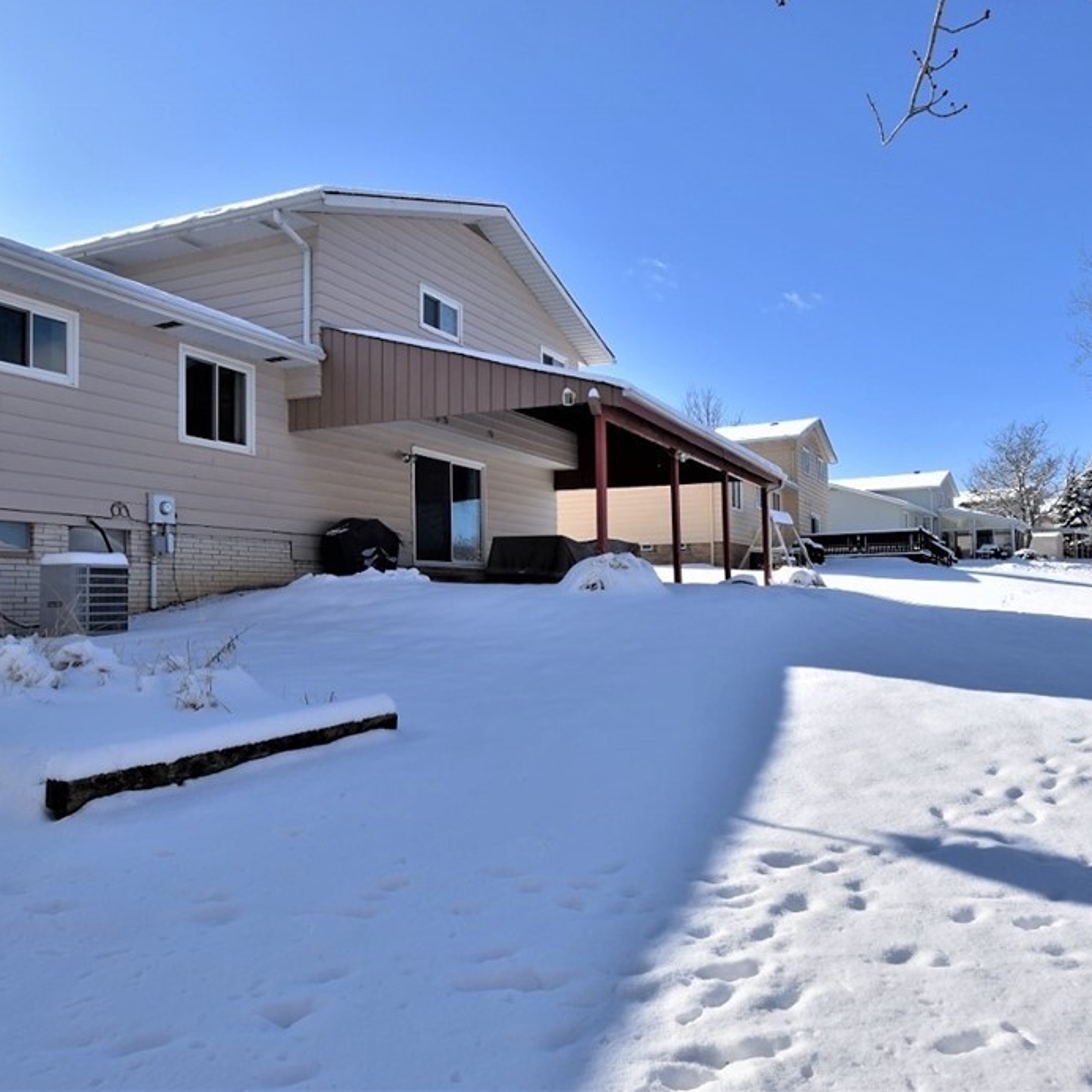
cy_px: 536
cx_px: 679
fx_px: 857
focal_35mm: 24
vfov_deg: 65.0
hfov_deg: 64.2
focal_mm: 12
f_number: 14
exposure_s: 1/320
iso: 140
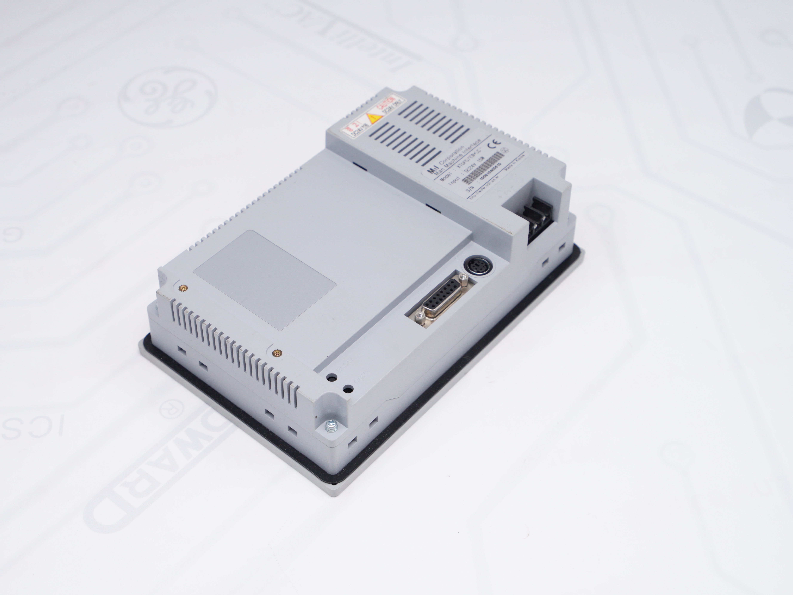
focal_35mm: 52
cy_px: 297
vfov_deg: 28.0
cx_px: 354
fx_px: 1191
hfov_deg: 36.8
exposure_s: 1/125
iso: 320
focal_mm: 32
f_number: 4.5
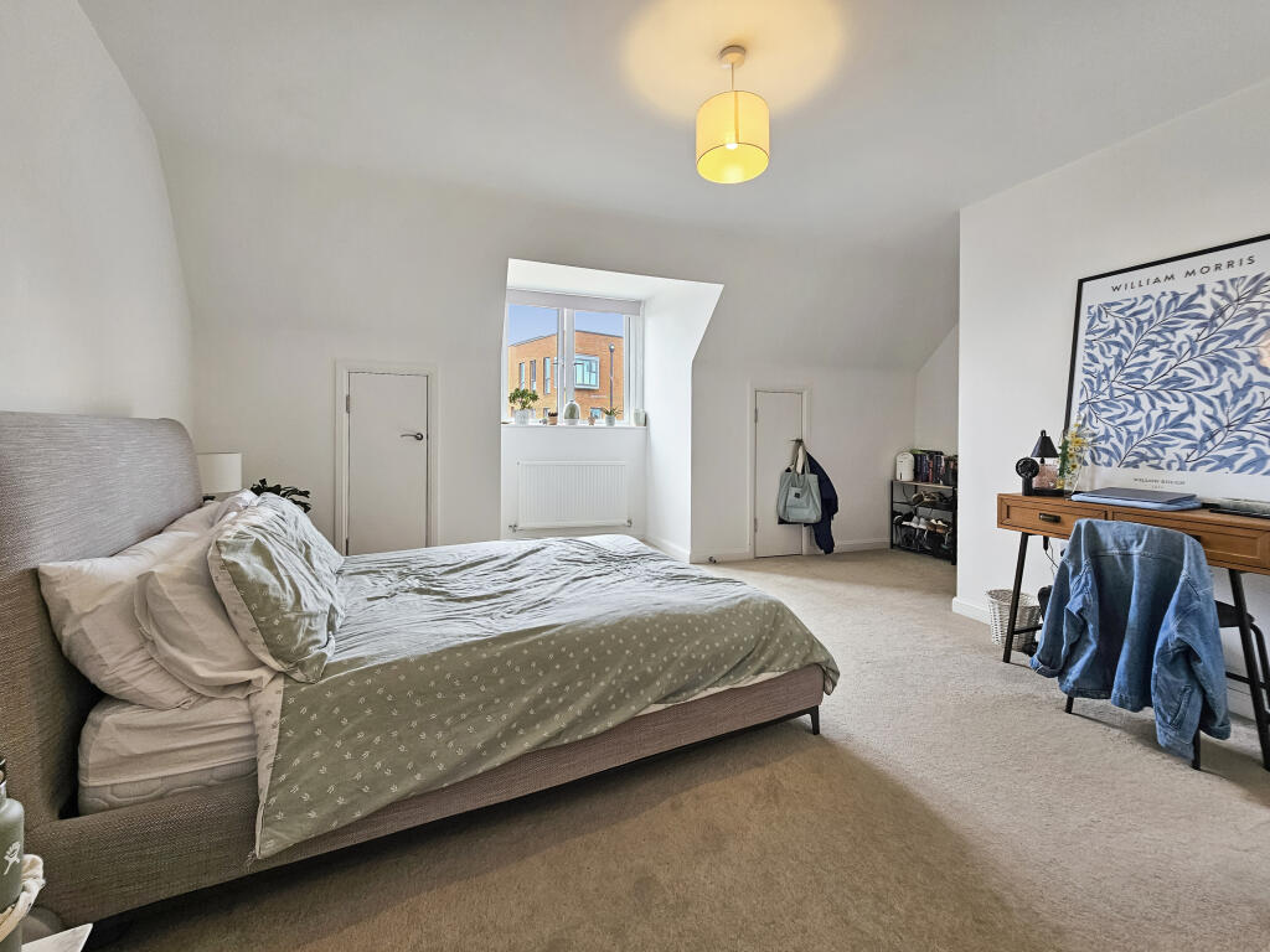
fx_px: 477
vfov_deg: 89.9
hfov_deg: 106.2
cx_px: 635
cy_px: 476
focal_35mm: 13
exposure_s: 1/50
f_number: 2.2
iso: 50
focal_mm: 2.2
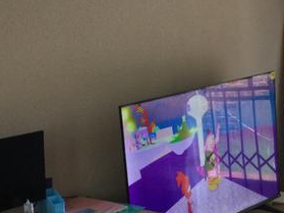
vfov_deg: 16.4
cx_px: 144
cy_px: 177
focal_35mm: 89
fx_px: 730
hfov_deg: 22.0
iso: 64
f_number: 2.4
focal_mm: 3.3
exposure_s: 1/33
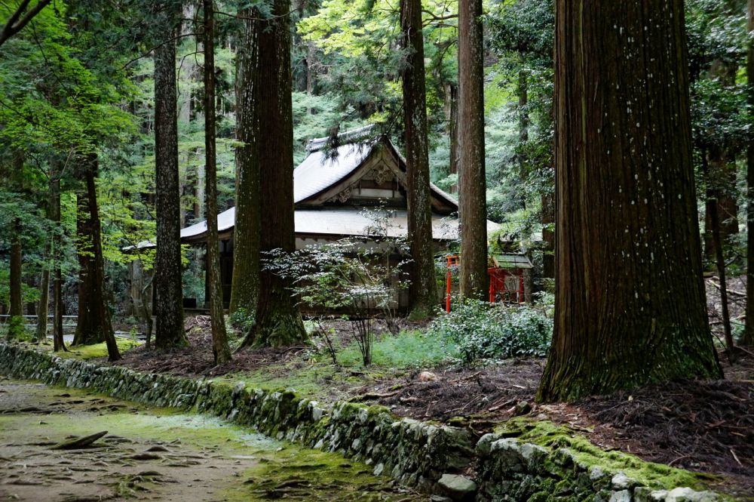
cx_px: 377
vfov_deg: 16.5
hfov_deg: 24.6
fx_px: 1726
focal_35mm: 82
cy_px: 251
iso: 1600
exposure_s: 1/20
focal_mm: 55
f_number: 5.6
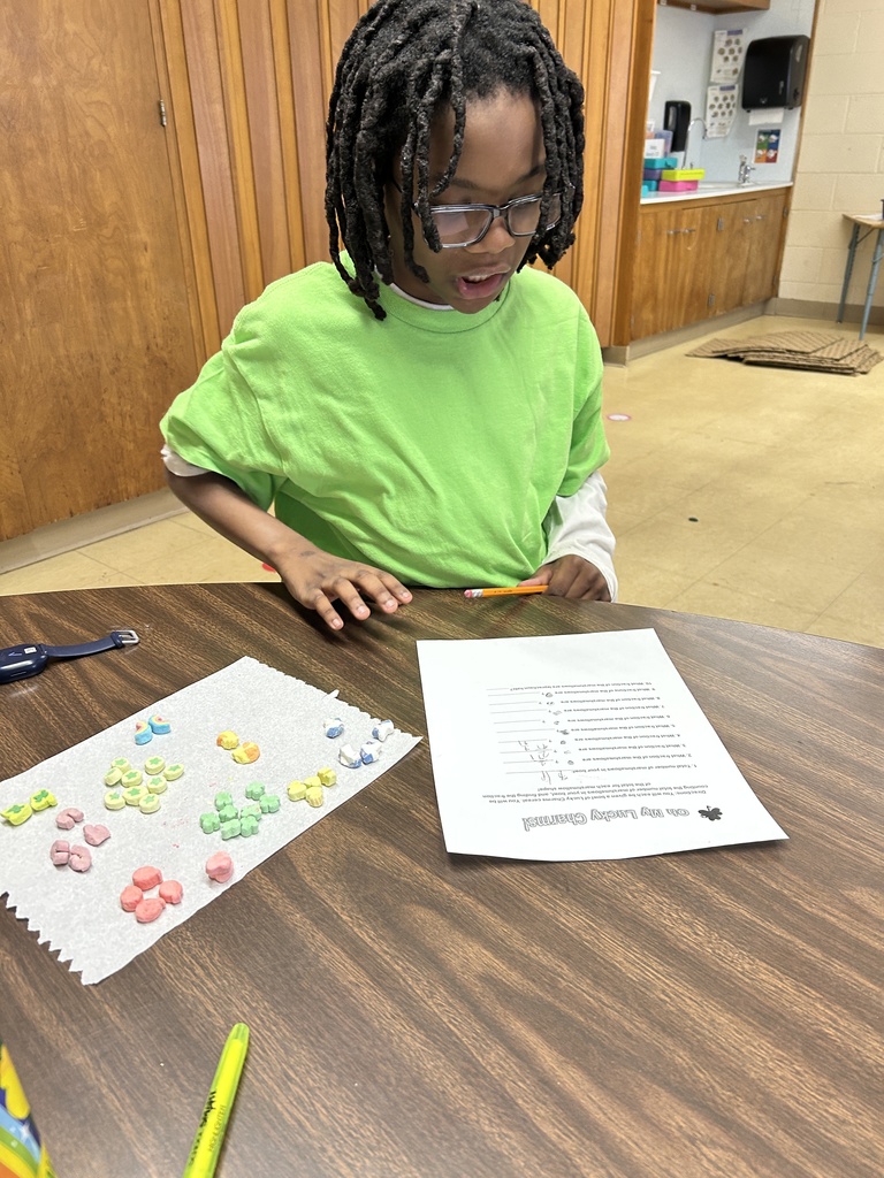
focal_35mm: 26
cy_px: 589
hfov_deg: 53.1
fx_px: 885
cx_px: 442
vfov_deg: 67.3
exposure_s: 1/60
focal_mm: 5.7
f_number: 1.5
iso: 160
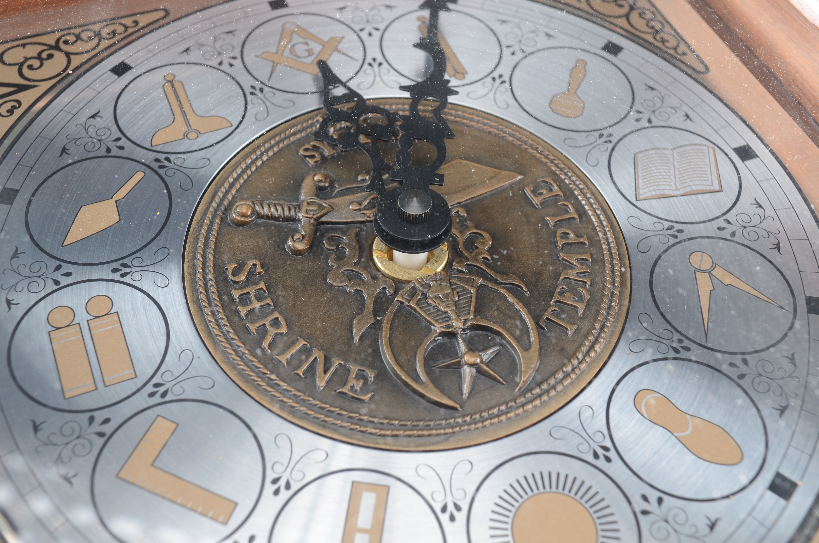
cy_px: 272
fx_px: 1056
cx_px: 410
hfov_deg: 42.4
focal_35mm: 46
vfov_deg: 28.8
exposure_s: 1/125
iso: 100
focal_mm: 31
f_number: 10
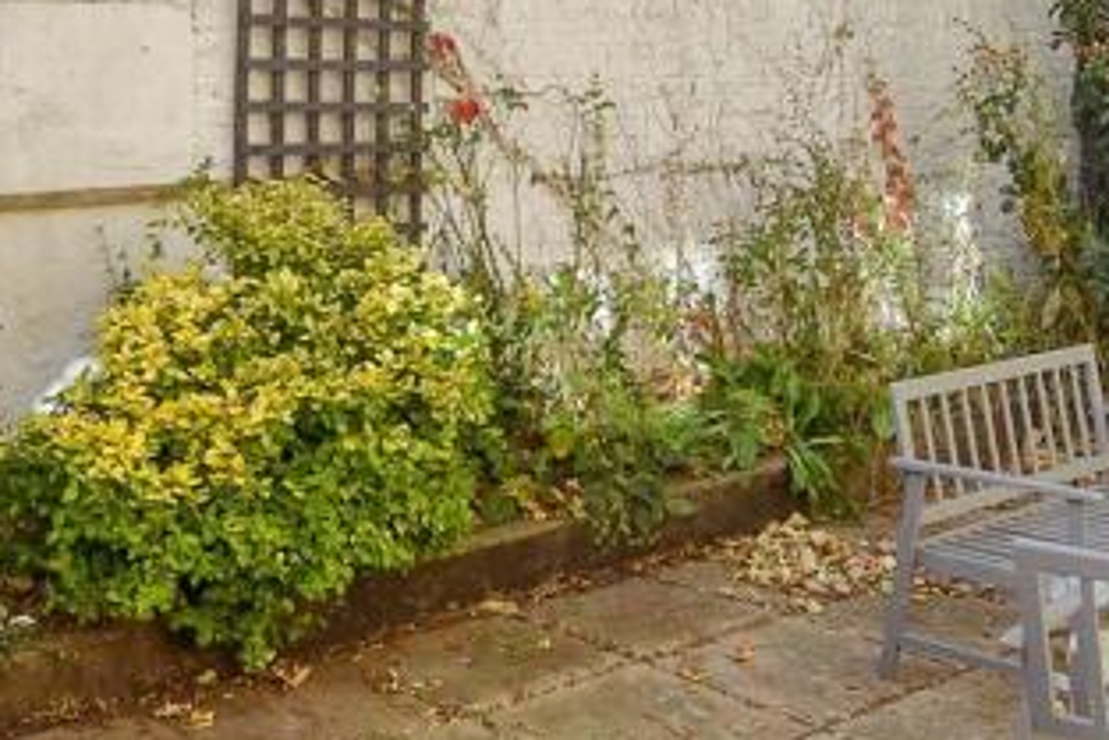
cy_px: 122
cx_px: 415
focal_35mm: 49
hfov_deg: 40.0
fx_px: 1510
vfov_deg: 26.9
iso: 200
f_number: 8
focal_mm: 10
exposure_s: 1/125
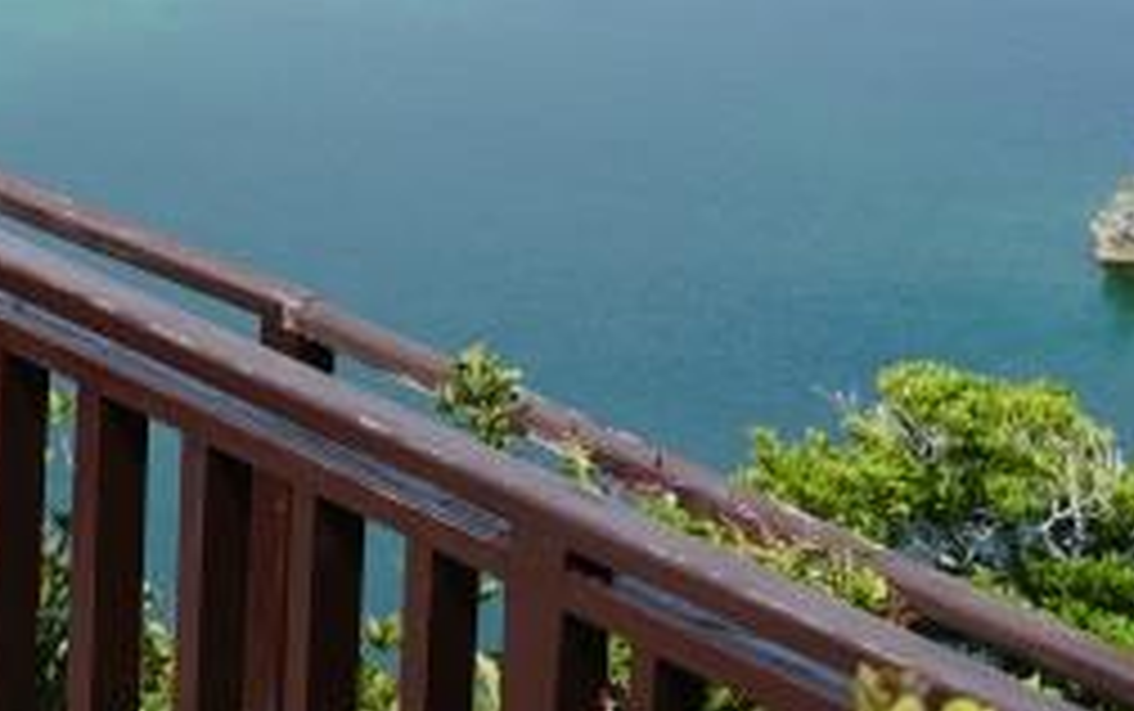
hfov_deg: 11.0
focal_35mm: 180
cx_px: -756
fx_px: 5570
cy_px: -664
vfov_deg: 7.1
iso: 100
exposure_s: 1/500
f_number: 5
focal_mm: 29
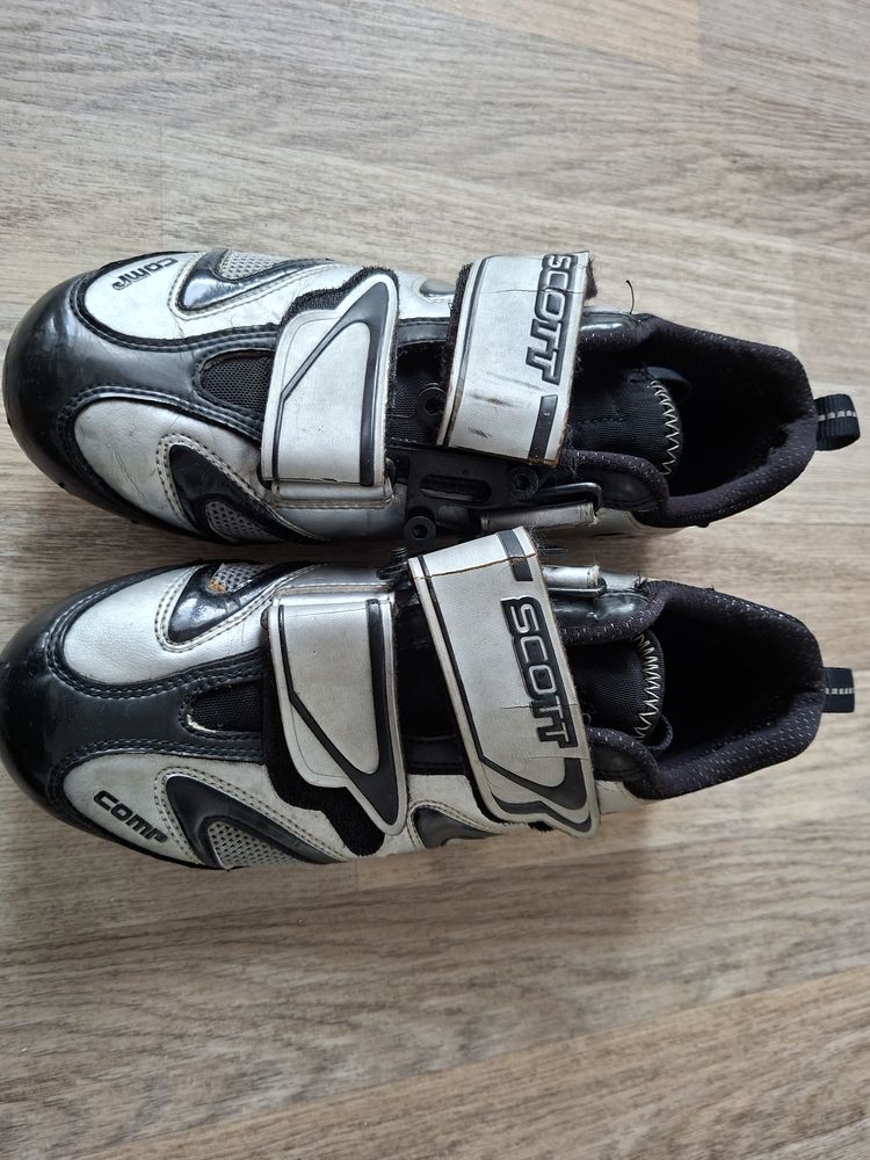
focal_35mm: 23
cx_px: 435
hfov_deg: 58.9
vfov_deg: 73.9
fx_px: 771
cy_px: 580
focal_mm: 5.54
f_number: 1.8
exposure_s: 1/50
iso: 250
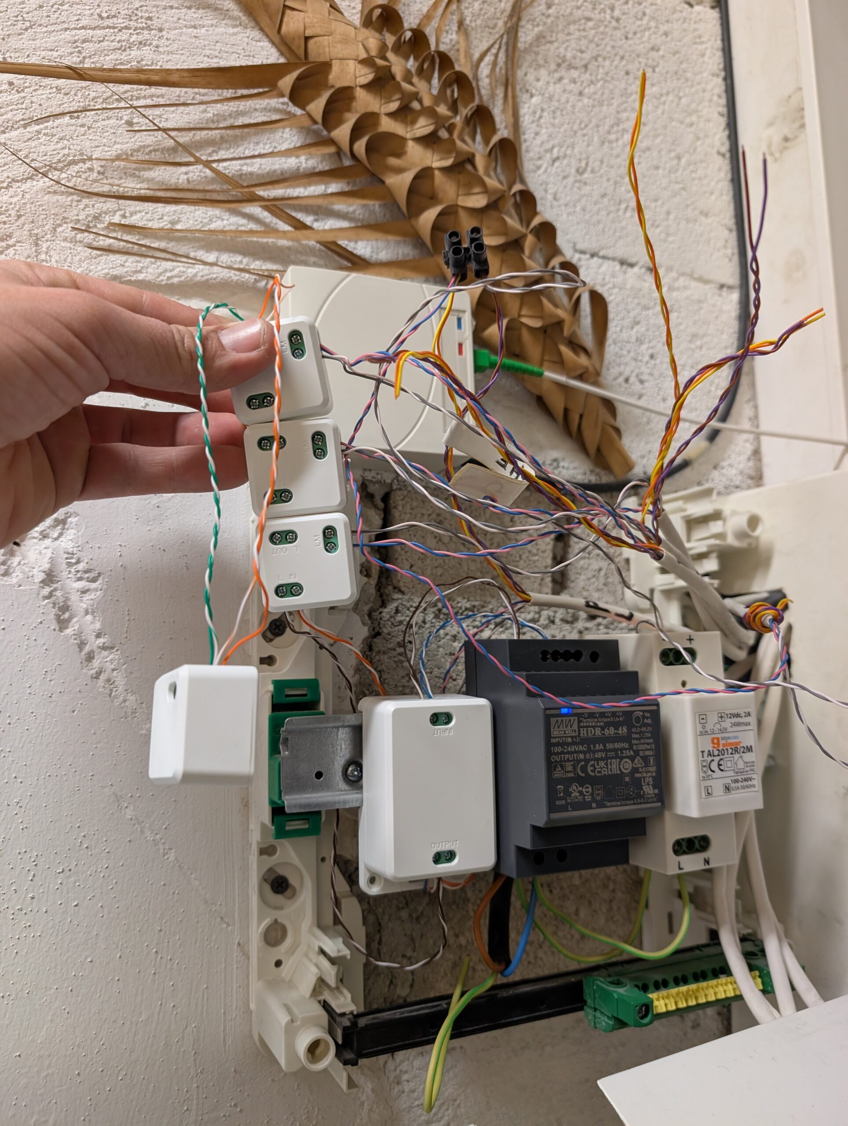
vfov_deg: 71.5
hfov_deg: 56.9
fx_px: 782
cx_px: 424
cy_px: 563
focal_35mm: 24
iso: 456
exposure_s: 1/100
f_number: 1.68
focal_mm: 6.9
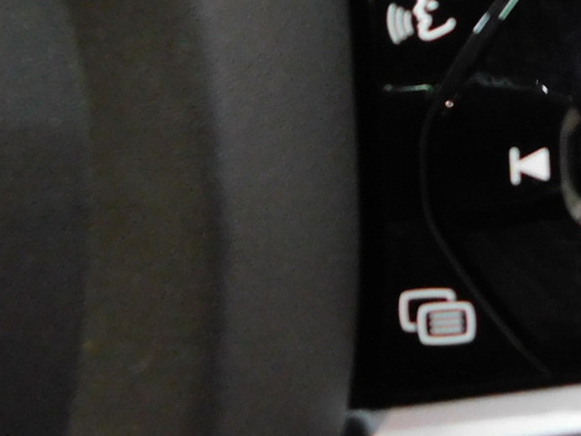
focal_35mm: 80
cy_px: 105
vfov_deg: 18.3
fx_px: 1343
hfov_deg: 23.6
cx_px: 549
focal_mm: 4
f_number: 3
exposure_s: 1/8
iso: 500
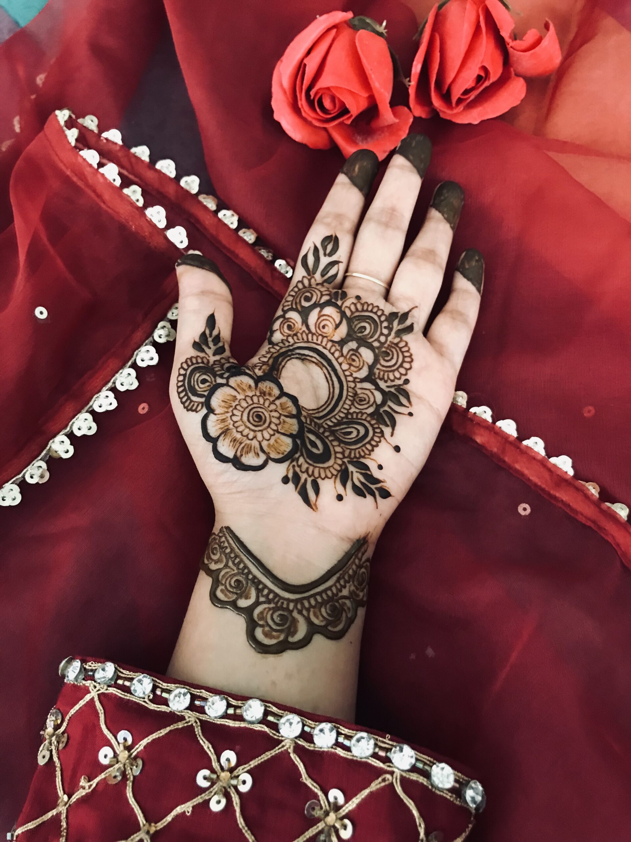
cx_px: 316
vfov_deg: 63.4
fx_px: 681
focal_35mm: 28
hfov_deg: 49.7
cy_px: 421
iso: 100
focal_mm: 3.99
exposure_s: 1/9
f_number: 1.8
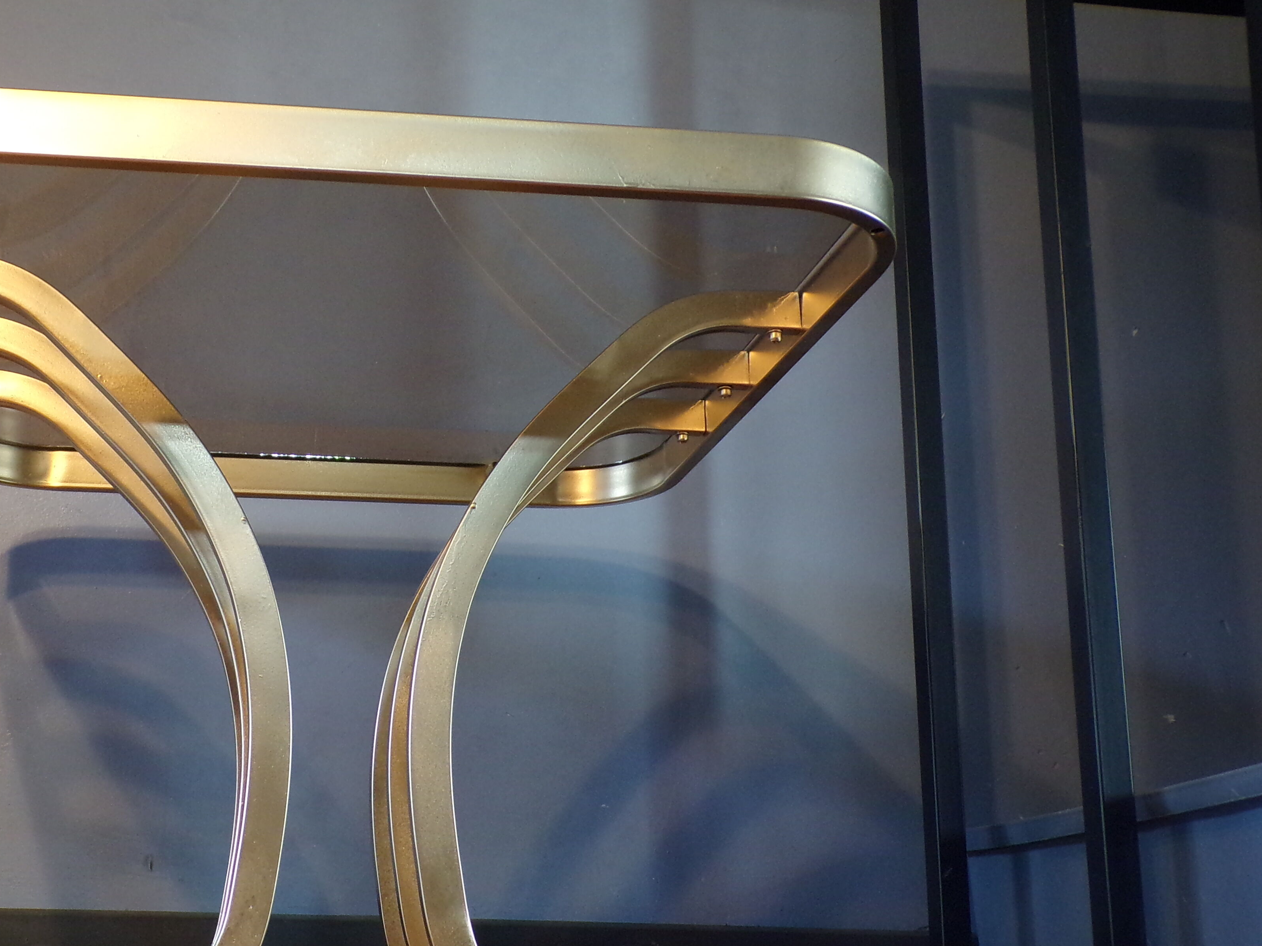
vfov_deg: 31.5
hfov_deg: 40.4
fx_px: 1677
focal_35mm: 46
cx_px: 360
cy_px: 541
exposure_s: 1/17
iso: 220
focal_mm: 5.8
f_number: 3.2
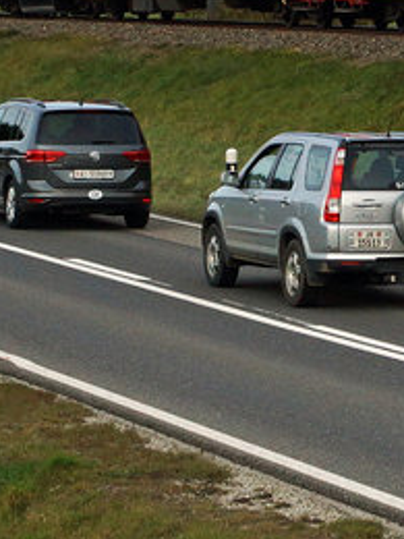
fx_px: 3629
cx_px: 690
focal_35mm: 233
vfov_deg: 8.4
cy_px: -25
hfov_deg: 6.3
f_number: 8
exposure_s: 1/800
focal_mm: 35
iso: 500
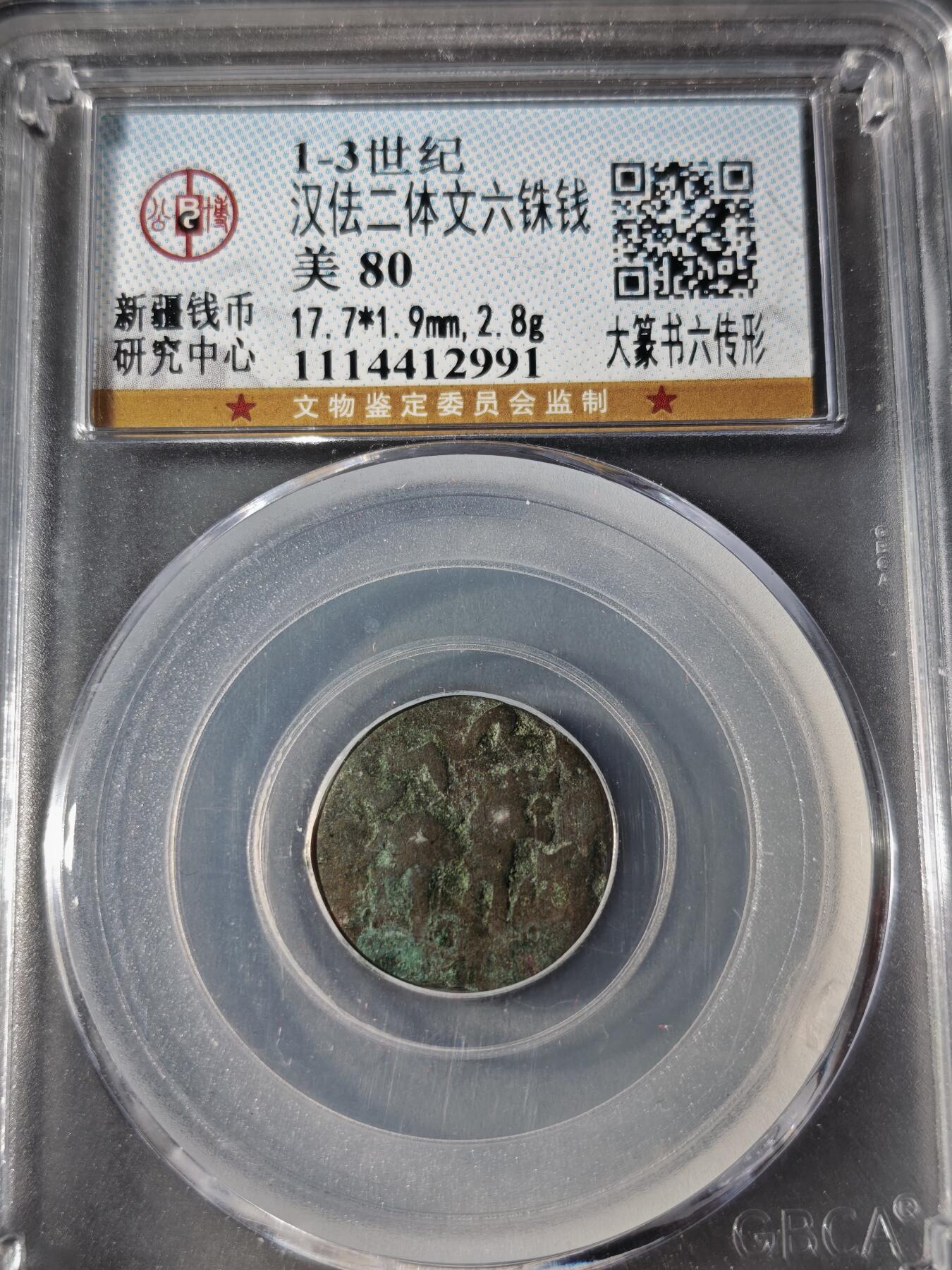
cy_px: 635
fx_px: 1833
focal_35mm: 50
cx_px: 476
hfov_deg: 29.1
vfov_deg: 38.2
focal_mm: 5.85
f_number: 1.63
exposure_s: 1/100
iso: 125
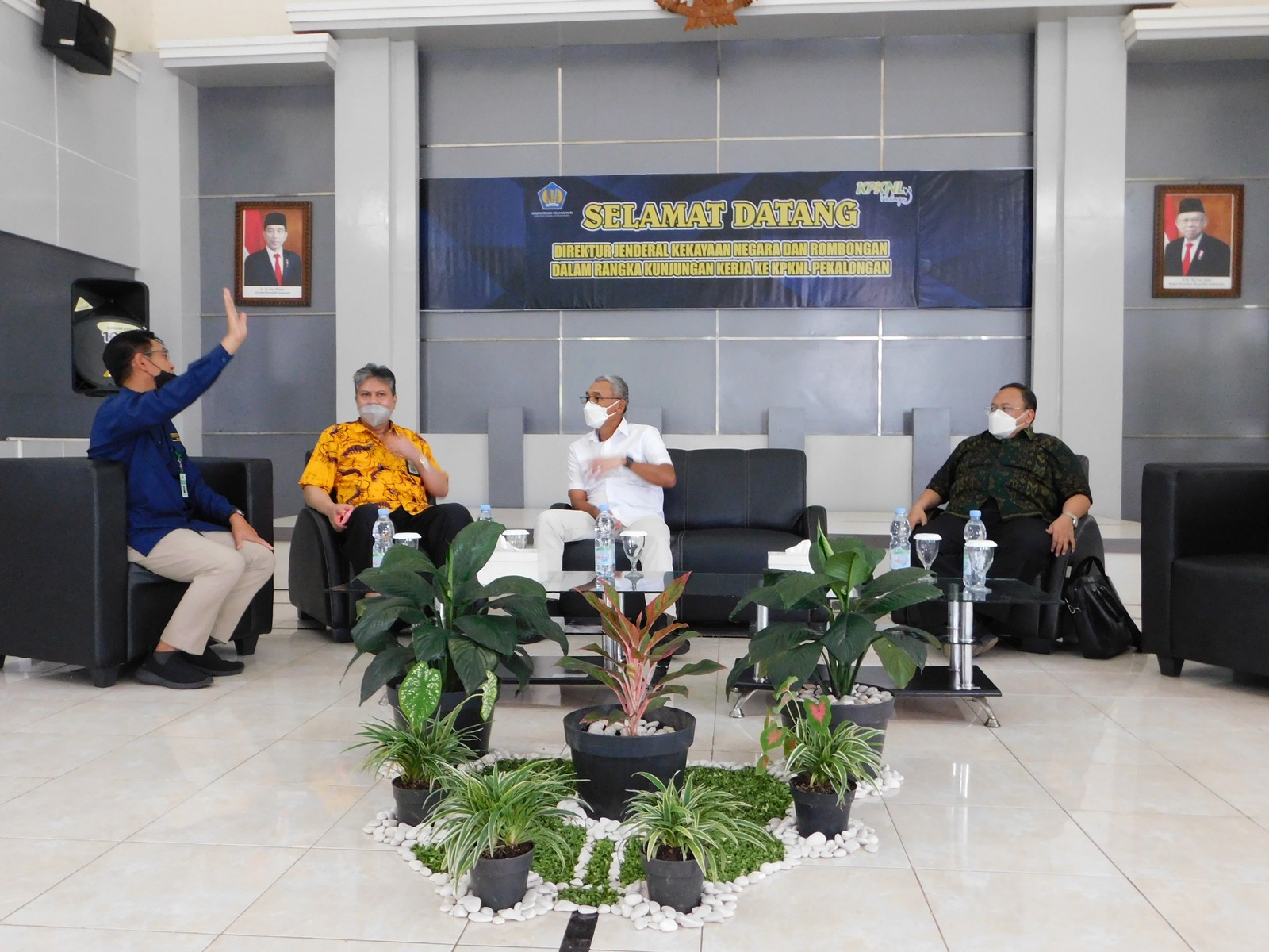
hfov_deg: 60.0
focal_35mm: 30
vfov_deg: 46.8
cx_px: 634
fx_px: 1100
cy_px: 476
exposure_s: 1/15
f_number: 3.2
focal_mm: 5.3
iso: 400
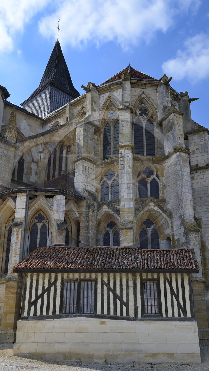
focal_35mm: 36
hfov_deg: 32.8
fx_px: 355
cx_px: 109
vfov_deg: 55.3
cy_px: 184
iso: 100
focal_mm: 34
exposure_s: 1/250
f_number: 9
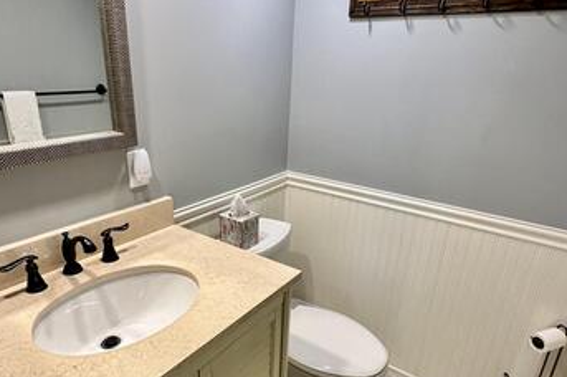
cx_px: 240
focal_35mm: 17
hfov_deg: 92.6
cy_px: 243
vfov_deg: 68.8
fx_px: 267
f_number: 2.2
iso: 160
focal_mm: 2.22
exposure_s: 1/120
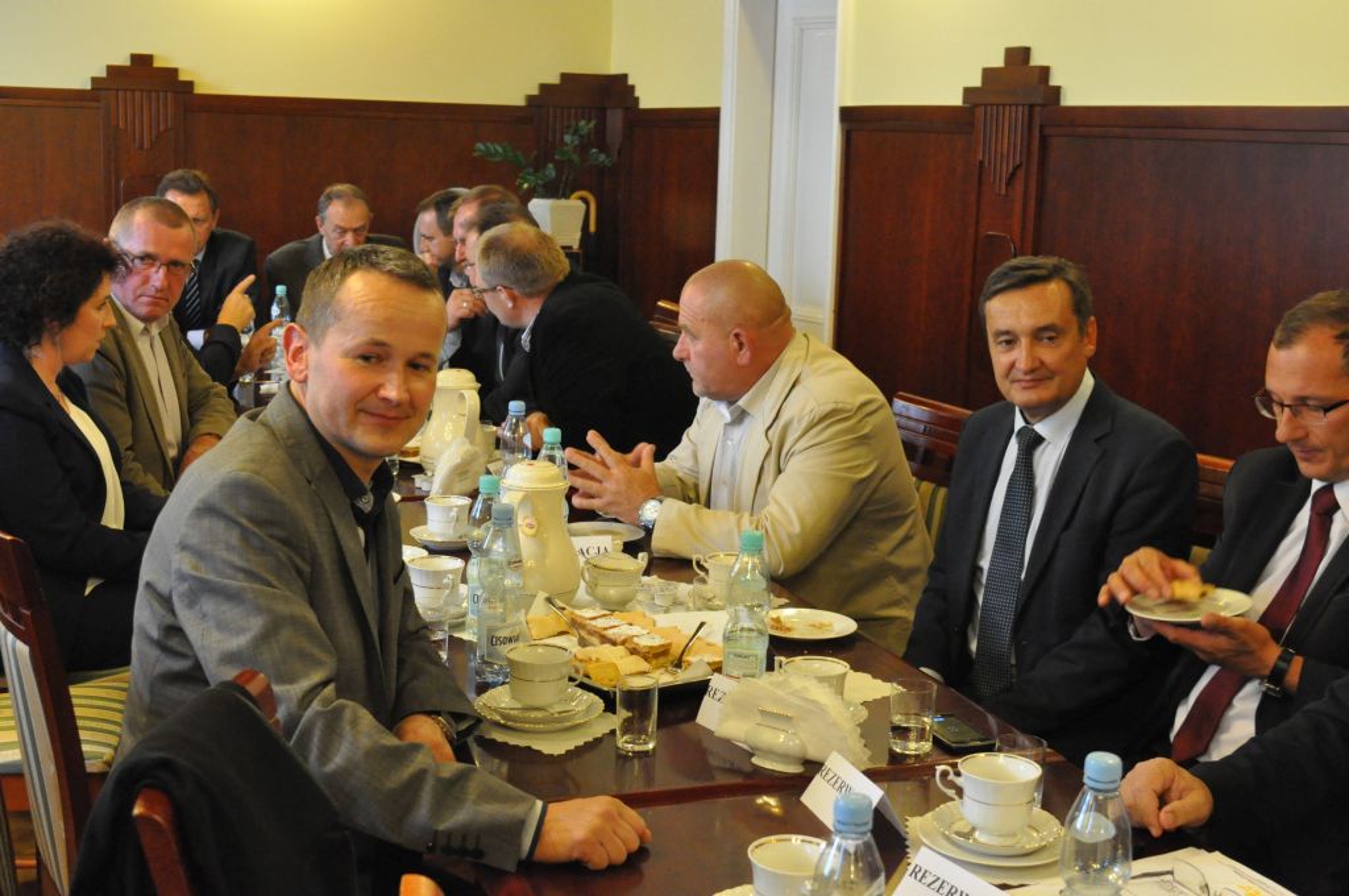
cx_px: 674
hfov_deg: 38.9
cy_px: 448
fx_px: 1909
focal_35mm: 51
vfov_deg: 26.4
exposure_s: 1/50
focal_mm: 34
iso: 3200
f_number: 7.1
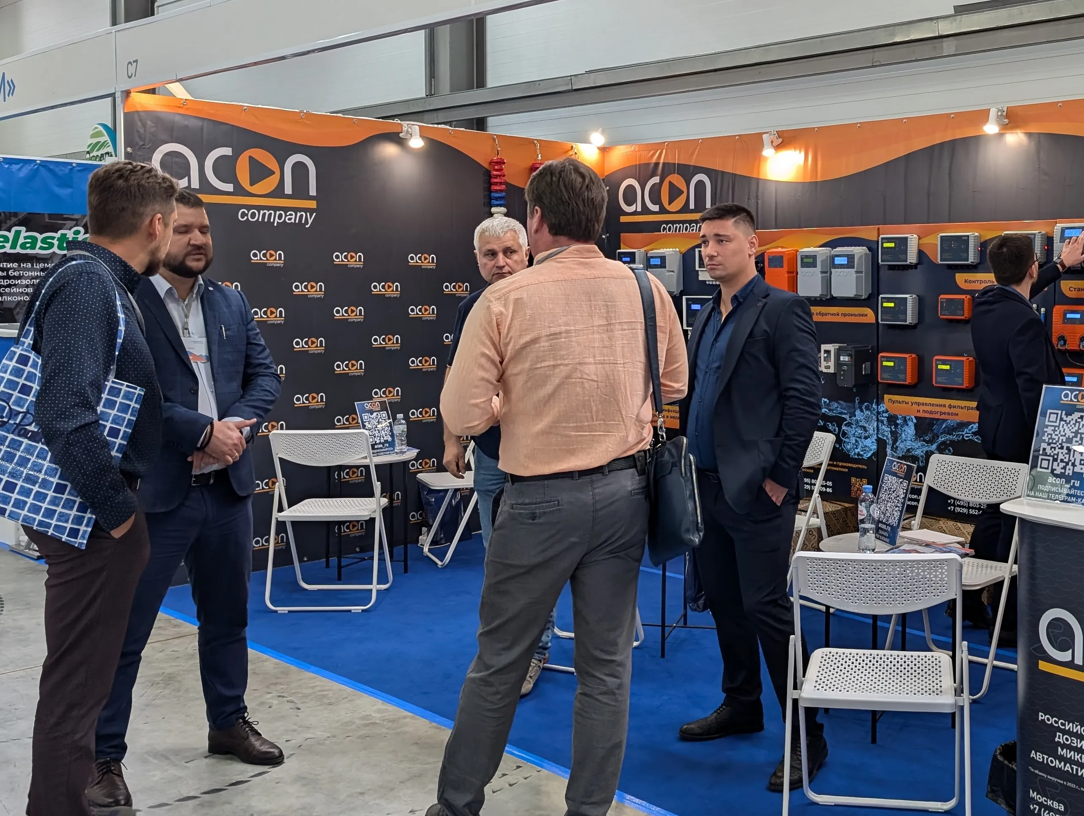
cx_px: 799
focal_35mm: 38
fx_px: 1192
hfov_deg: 47.3
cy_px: 336
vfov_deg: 37.7
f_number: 1.68
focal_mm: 6.9
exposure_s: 1/100
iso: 207
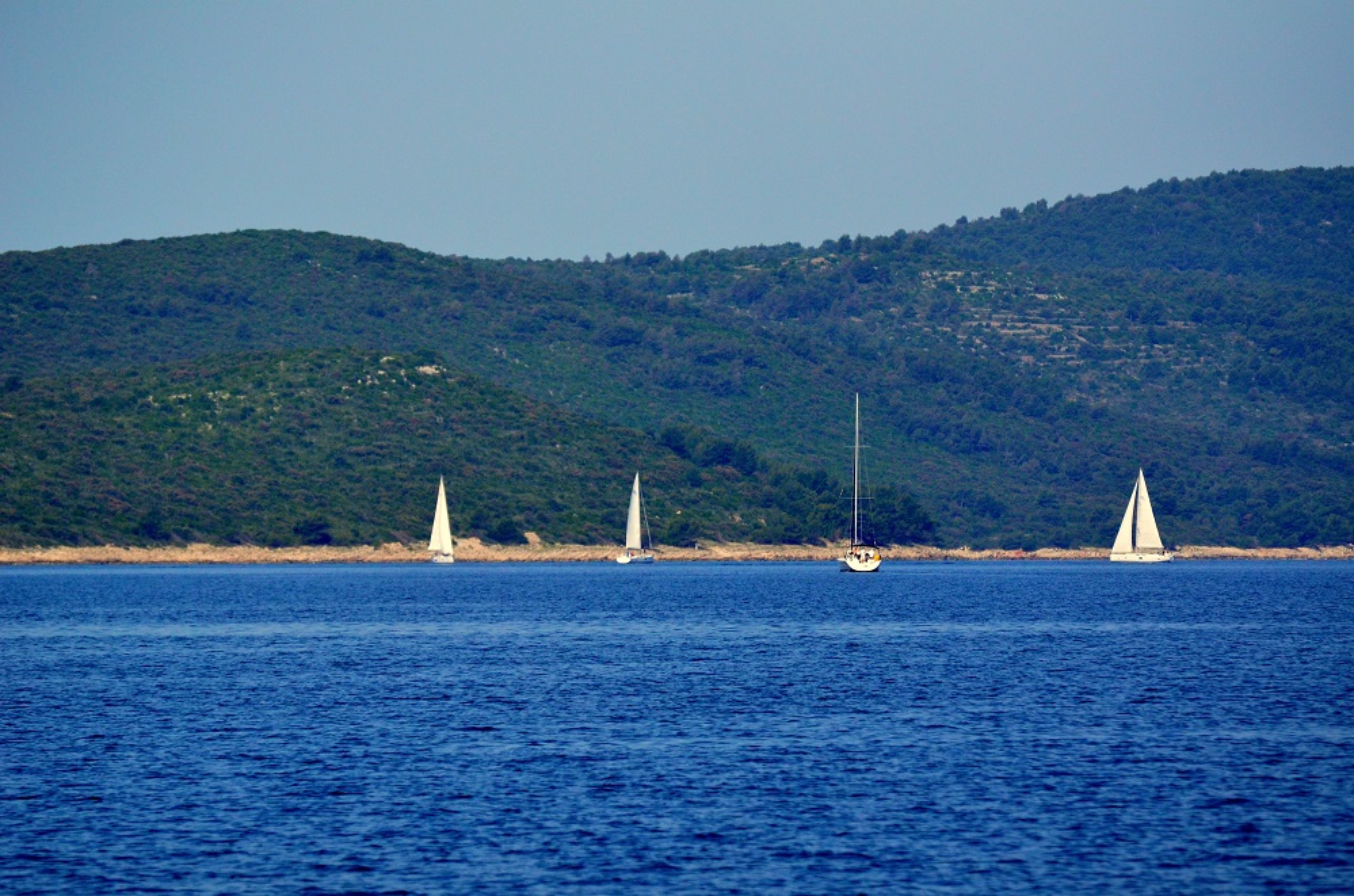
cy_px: 448
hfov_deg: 6.9
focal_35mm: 300
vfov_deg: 4.6
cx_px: 677
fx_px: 11256
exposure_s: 1/8000
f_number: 5.3
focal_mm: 200
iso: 1400
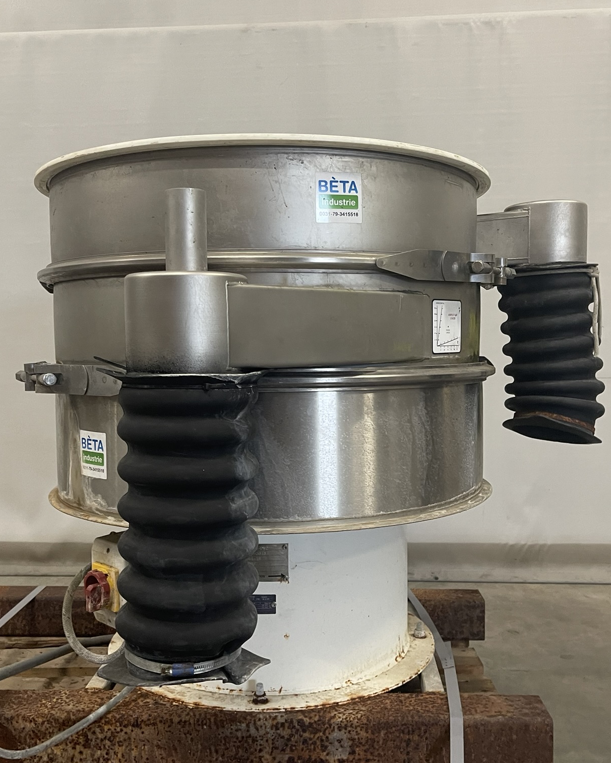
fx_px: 746
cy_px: 385
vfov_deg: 54.2
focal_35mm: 33
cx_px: 296
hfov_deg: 44.6
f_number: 1.6
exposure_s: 1/50
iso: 250
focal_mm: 5.1
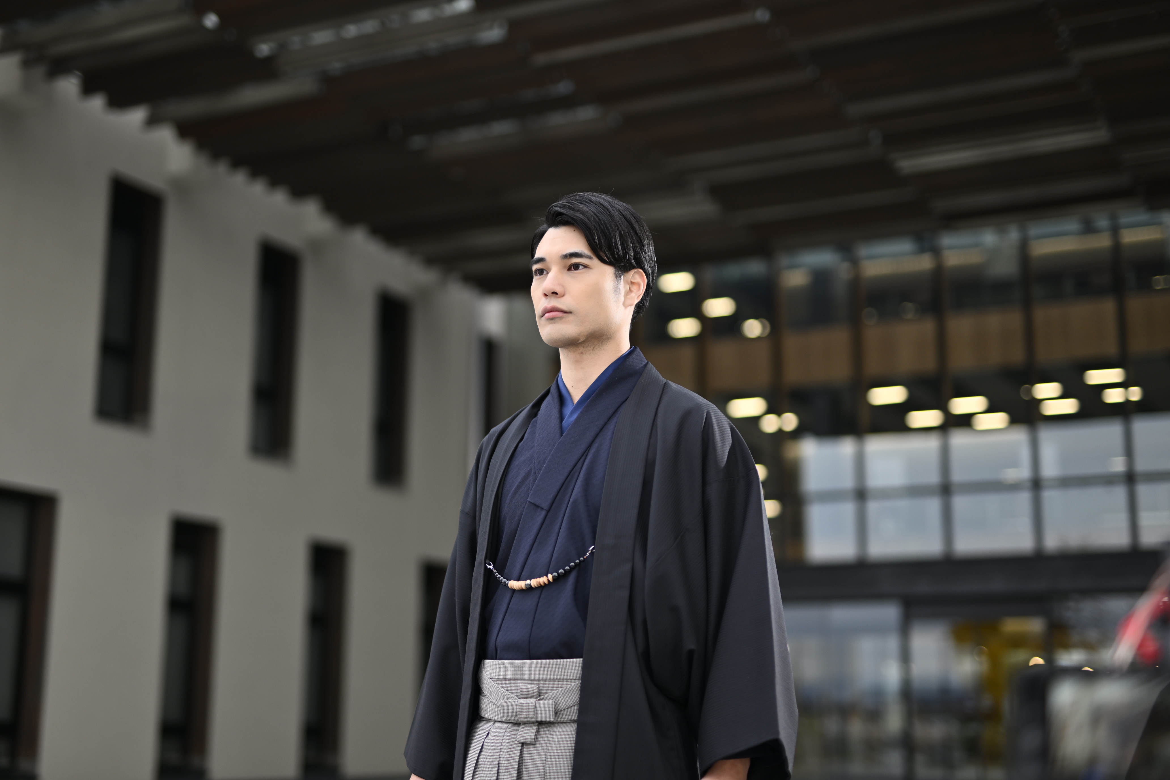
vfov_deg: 27.0
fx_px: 1625
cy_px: 390
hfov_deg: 39.6
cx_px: 585
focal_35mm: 50
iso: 160
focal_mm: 50
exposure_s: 1/1000
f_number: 1.4
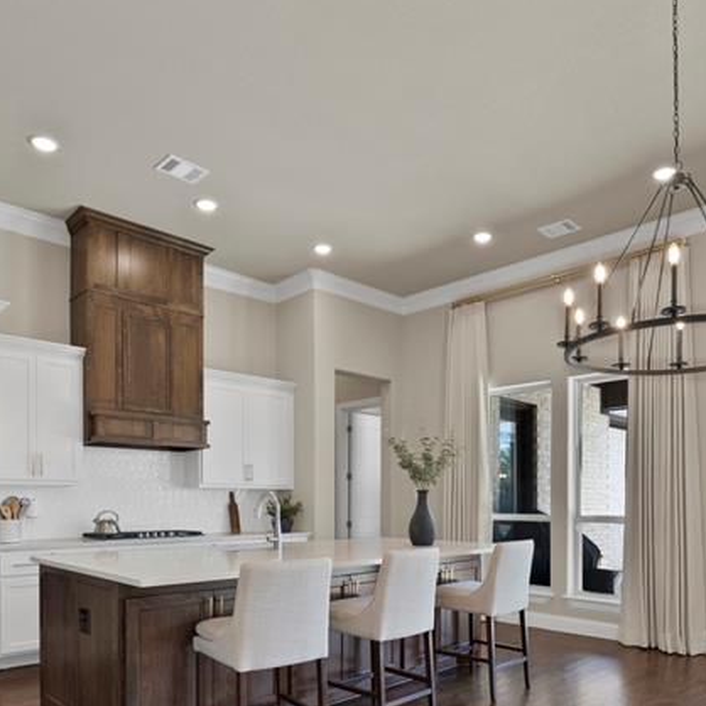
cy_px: 515
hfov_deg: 62.8
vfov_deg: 60.1
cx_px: 388
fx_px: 577
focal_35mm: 25
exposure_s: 1/10
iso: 640
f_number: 9
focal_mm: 12
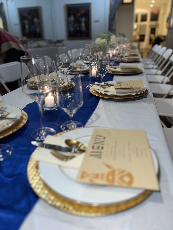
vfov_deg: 67.3
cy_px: 115
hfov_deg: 53.1
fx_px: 173
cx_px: 86
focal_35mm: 26
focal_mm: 5.7
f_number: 1.5
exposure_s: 1/20
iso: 32
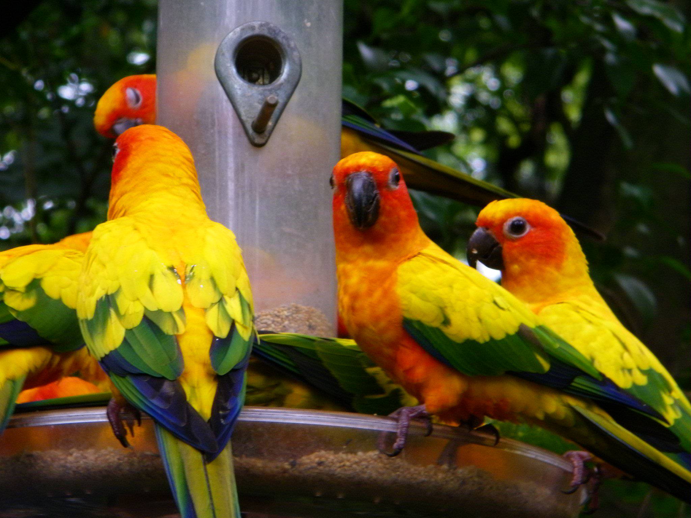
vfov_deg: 11.1
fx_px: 2675
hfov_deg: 14.7
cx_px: 346
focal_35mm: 134
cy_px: 259
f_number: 4.9
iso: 125
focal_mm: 23.9
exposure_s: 1/60
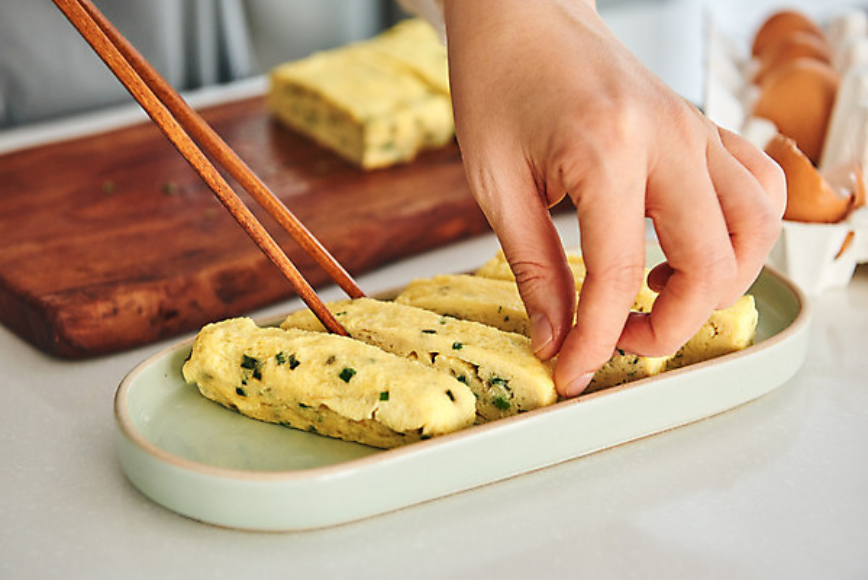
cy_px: 290
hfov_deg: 28.8
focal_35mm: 70
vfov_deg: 19.5
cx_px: 434
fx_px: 1689
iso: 640
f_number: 4.5
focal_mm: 70
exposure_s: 1/400
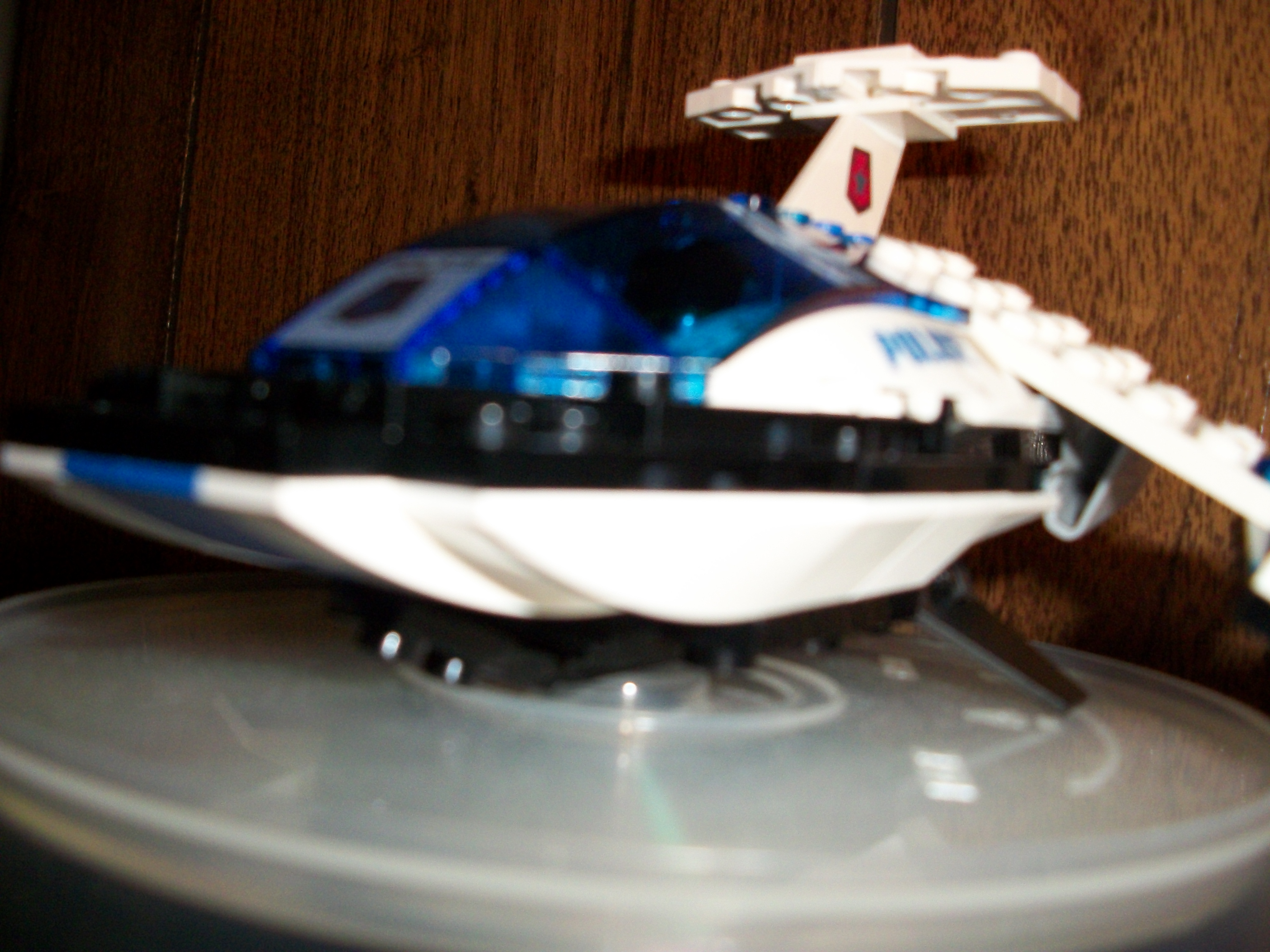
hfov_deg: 52.6
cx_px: 635
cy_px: 476
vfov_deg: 40.7
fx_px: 1284
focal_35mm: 35
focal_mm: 6.3
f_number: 3.1
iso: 250
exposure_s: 1/125
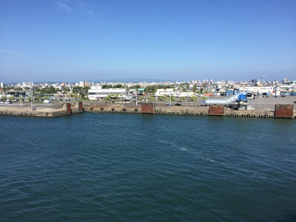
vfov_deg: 48.2
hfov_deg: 61.7
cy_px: 111
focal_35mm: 29
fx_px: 248
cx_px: 148
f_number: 2.2
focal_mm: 4.15
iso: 32
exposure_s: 1/1721
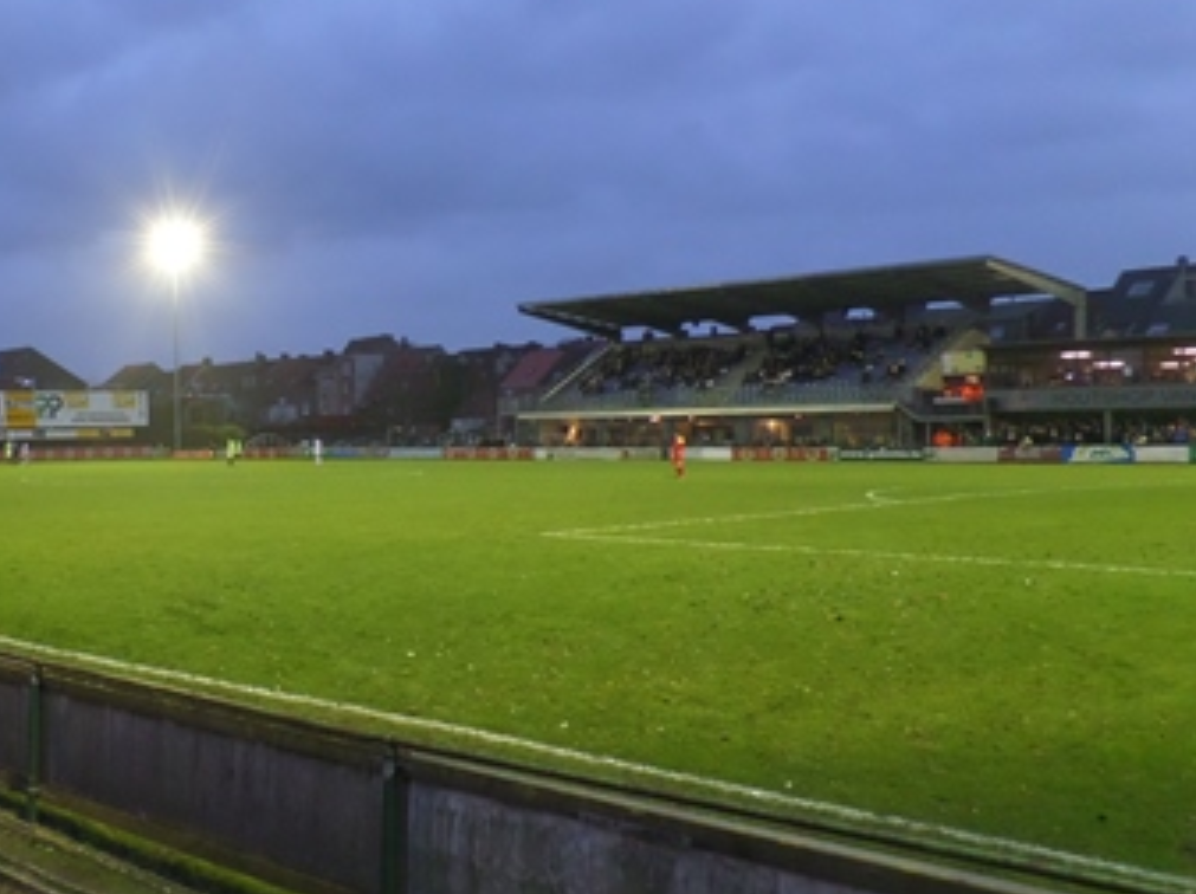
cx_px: 138
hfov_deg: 42.4
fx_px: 1415
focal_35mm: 41
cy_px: 461
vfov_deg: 35.1
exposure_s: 1/30
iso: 320
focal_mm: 4.1
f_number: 2.8
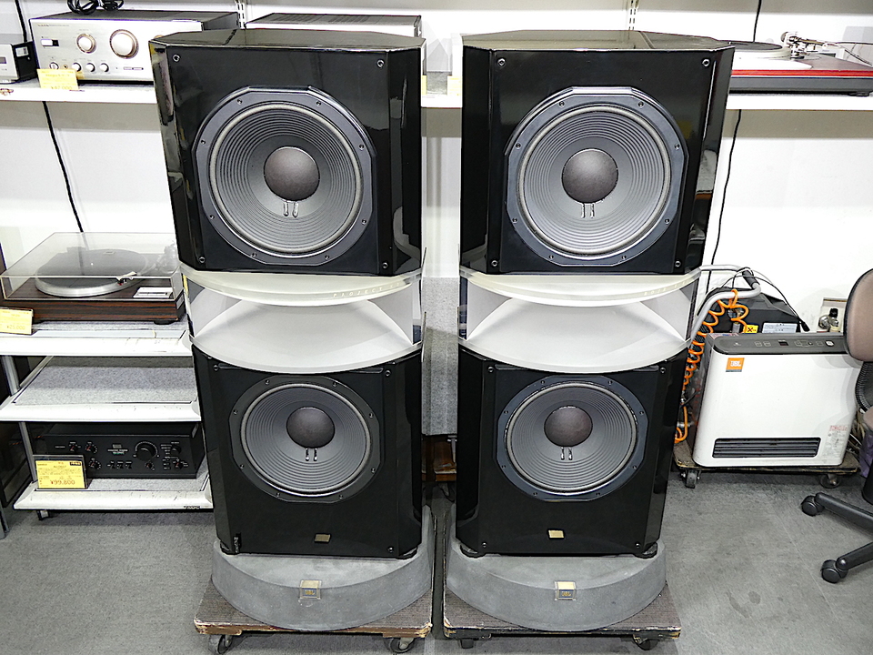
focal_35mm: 31
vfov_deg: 45.4
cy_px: 328
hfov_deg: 58.4
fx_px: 782
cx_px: 436
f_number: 3.5
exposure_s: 1/5
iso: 200
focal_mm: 5.4
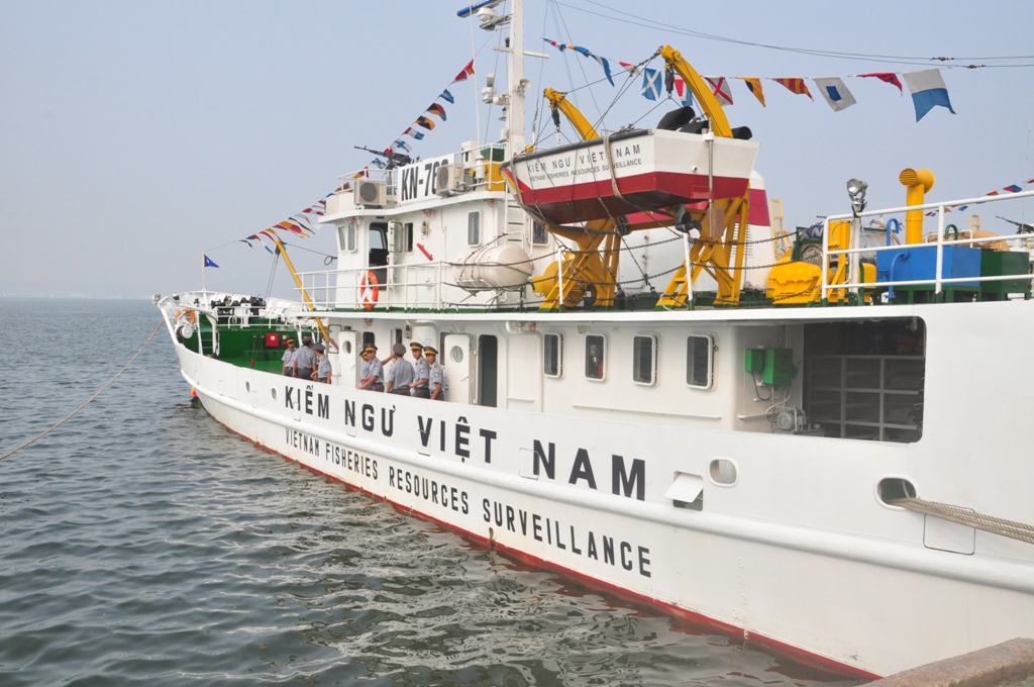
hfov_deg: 57.3
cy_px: 344
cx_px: 517
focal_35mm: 33
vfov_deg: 39.9
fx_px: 947
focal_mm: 22
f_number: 13
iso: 1000
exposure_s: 1/640
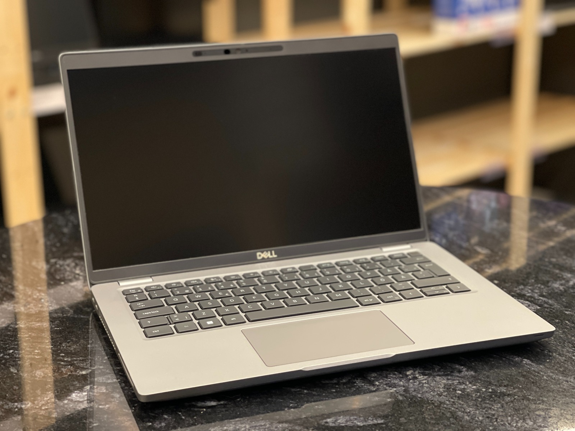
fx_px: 1063
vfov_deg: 22.9
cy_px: 216
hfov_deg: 30.3
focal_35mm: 64
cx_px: 288
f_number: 2.2
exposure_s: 1/40
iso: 200
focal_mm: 7.5
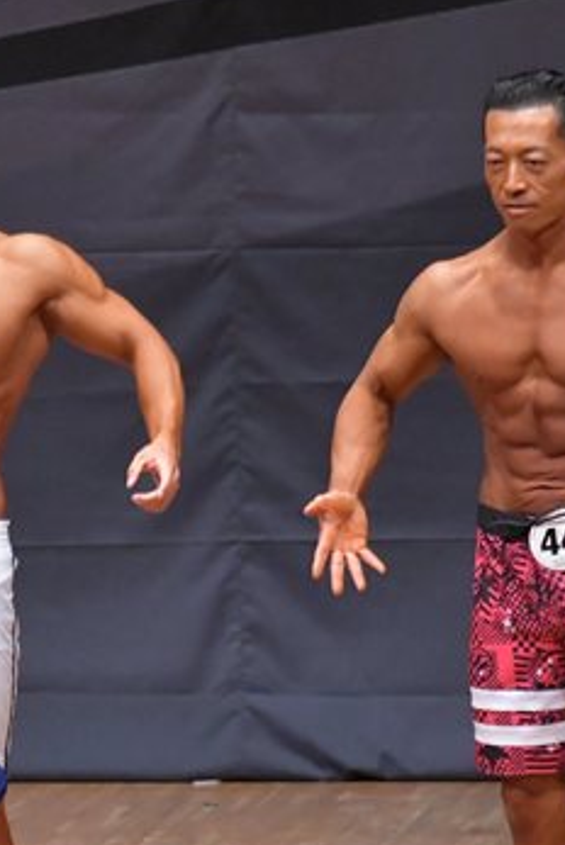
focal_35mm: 602
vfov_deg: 3.4
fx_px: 14143
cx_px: -23
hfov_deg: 2.3
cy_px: 575
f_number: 5.6
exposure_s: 1/400
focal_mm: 180
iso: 6400
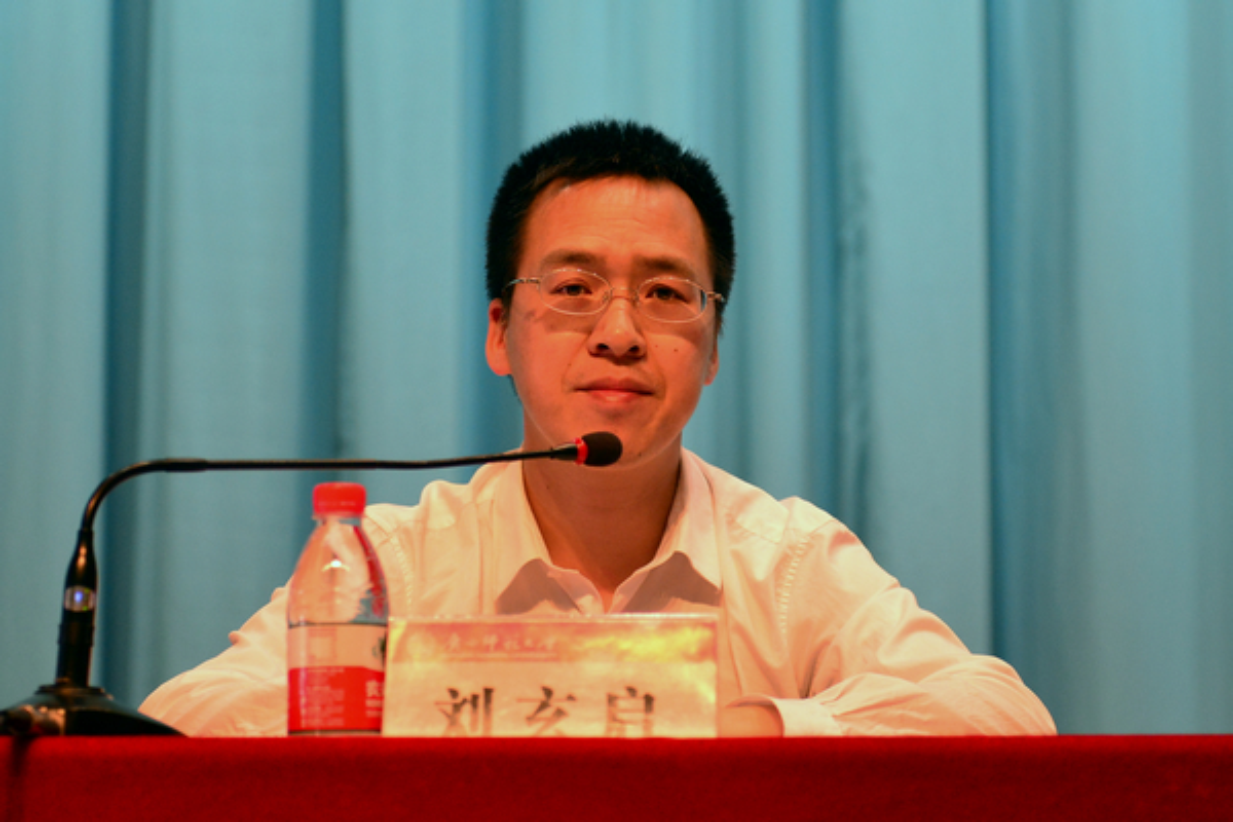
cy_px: 411
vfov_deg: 19.5
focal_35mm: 70
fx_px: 2397
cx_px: 616
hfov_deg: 28.8
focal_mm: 70
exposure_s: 1/320
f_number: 2.8
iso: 2000
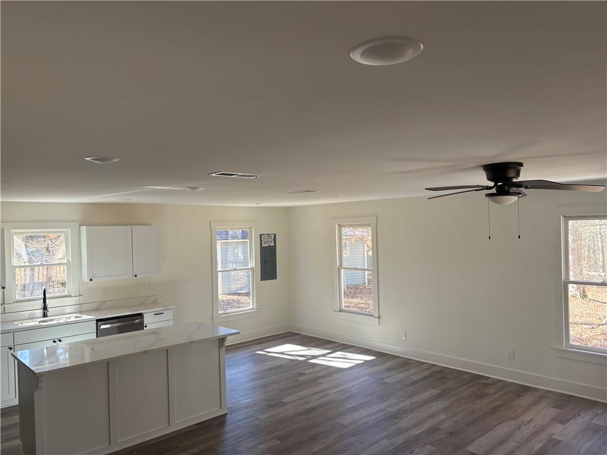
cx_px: 304
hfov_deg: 67.3
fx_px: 456
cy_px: 228
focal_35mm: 26
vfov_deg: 53.1
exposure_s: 1/121
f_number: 1.6
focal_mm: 5.96
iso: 50
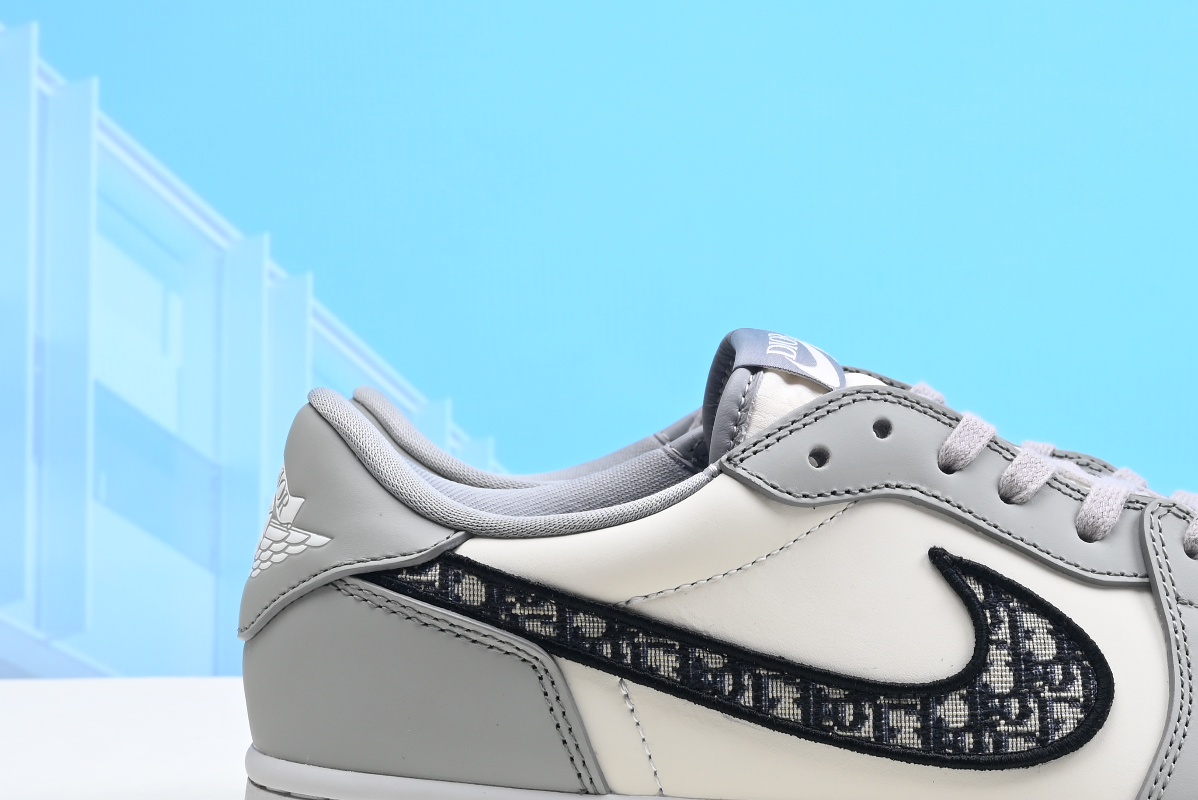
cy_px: 222
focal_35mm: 90
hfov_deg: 22.4
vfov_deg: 15.2
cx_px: 872
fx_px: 2996
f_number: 16
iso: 100
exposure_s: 1/2
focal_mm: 41
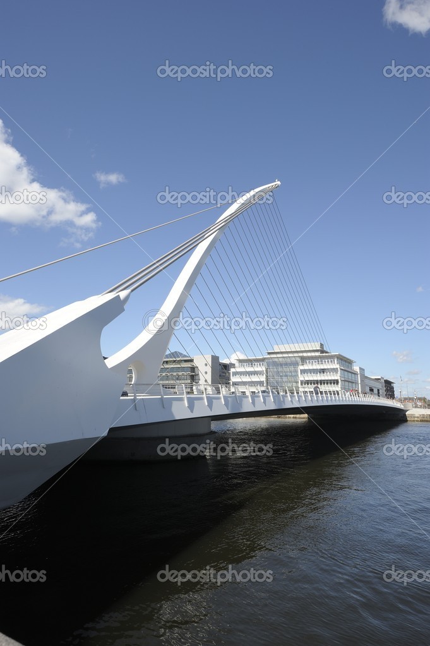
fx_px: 412
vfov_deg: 76.1
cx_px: 215
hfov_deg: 55.1
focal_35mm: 23
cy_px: 323
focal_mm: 23
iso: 200
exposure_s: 1/125
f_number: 14
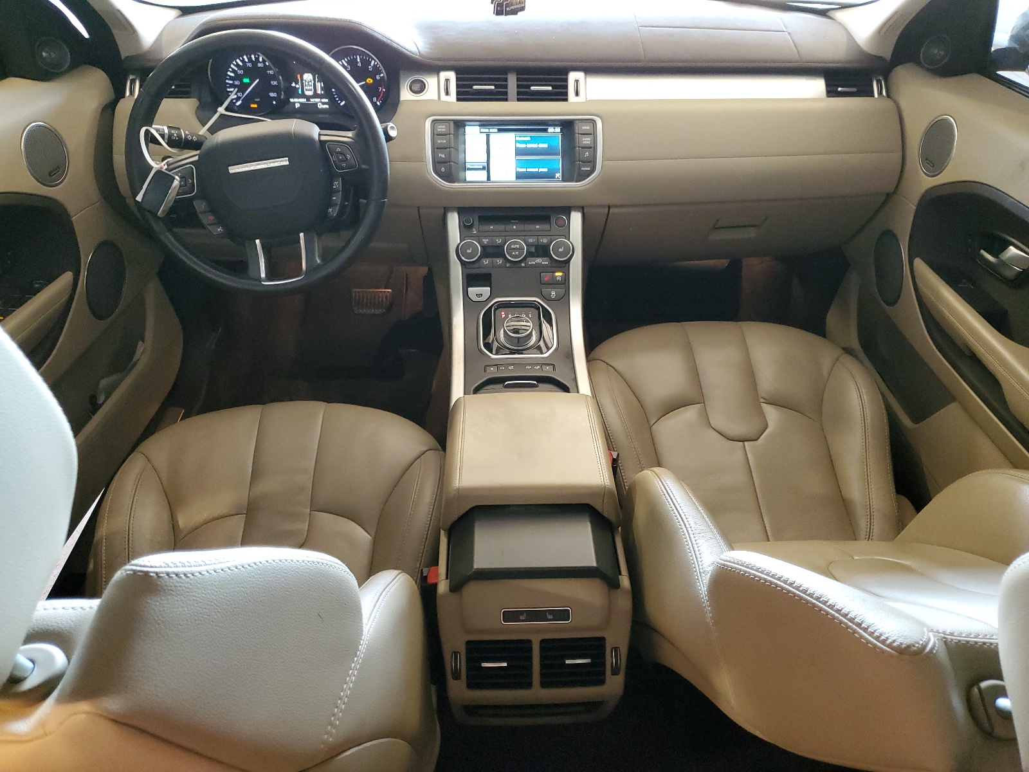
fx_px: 773
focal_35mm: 26
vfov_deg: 53.1
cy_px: 386
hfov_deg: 67.3
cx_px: 514
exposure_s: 1/60.2
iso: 413
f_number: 1.5
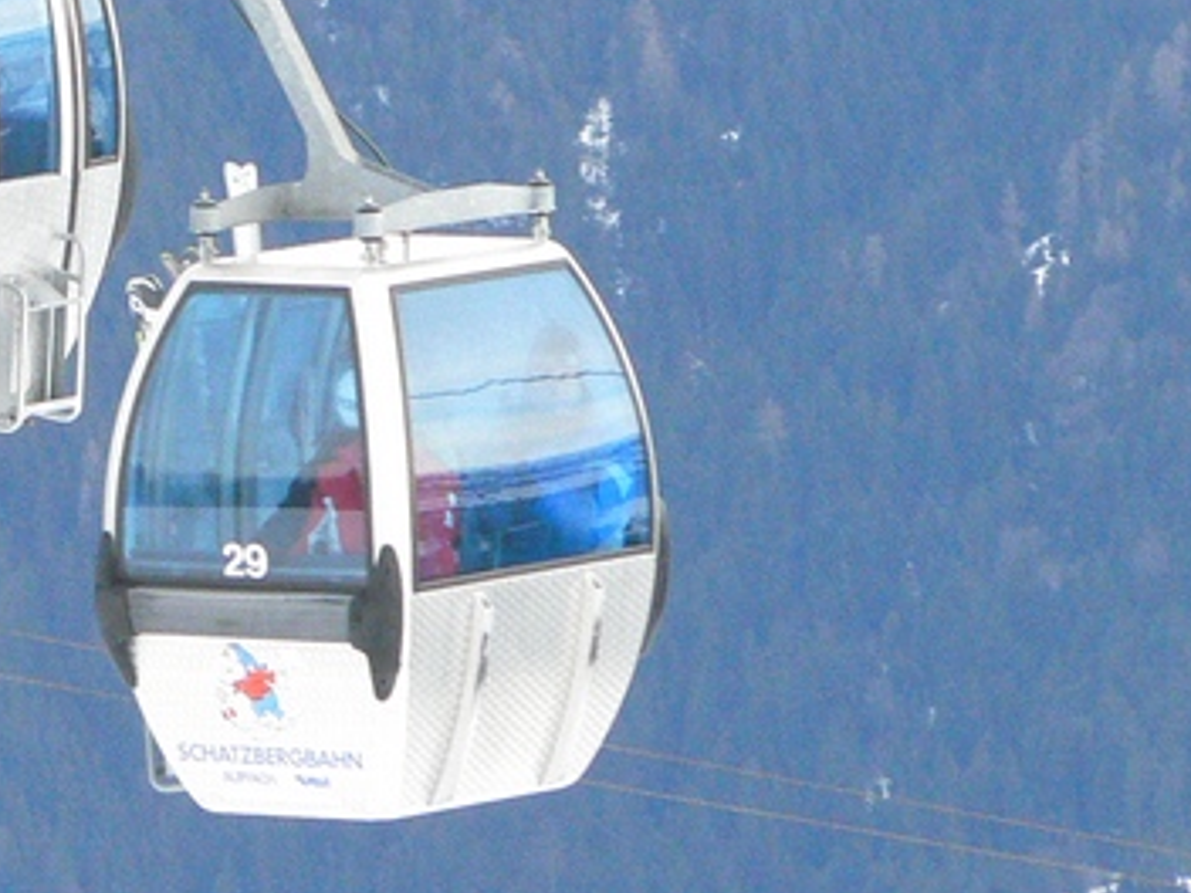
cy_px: 135
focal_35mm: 769
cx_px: 81
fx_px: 26458
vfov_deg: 1.9
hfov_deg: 2.6
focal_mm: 56.3
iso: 400
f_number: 5.6
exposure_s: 1/320
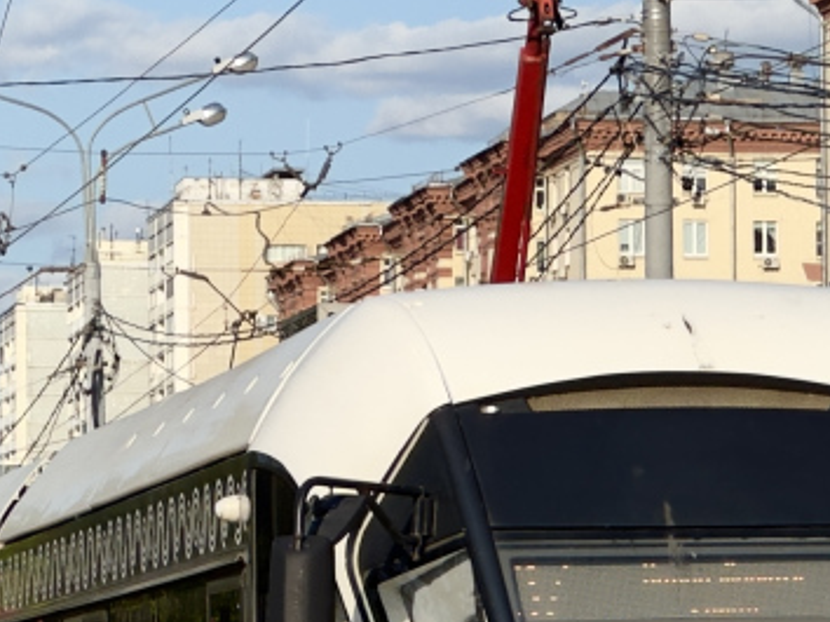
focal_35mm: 283
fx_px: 6781
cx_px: 284
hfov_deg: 7.0
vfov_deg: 5.2
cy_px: 449
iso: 32
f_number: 2.8
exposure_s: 1/867
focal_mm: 9
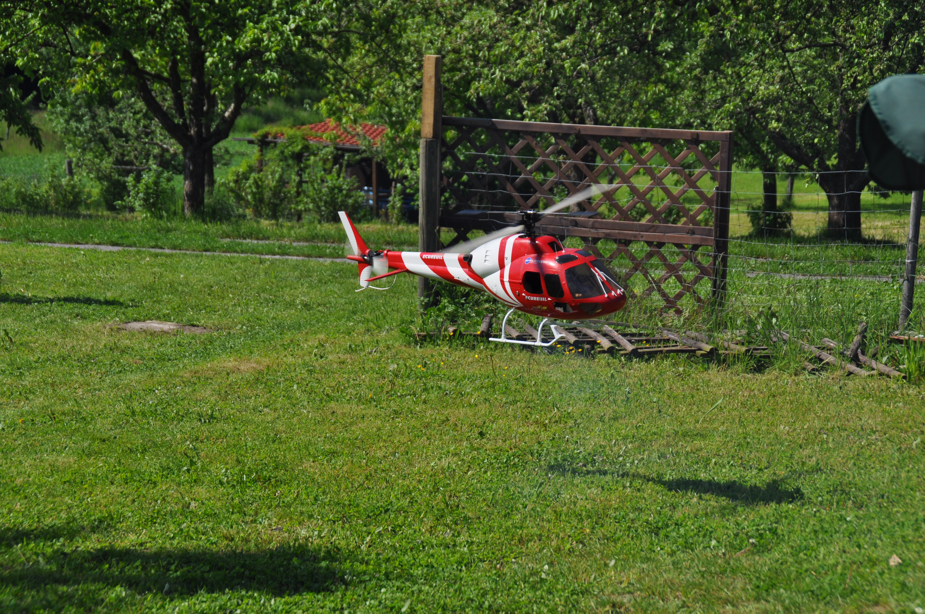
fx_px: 2695
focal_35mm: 105
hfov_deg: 19.5
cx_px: 462
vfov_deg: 13.0
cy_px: 307
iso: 200
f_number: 8
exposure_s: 1/1000
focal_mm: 70
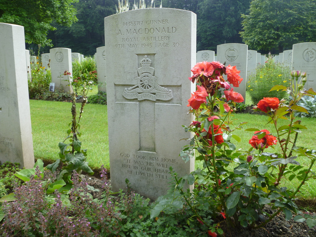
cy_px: 118
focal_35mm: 30
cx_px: 158
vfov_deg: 46.8
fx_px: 274
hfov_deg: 60.0
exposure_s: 1/100
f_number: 3.4
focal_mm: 5.4
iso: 80
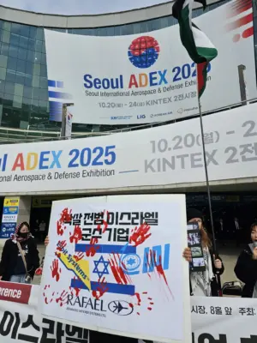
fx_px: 228
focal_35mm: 23
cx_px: 128
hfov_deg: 58.9
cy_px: 172
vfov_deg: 73.9
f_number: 1.7
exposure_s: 1/1414
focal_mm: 6.3
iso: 10
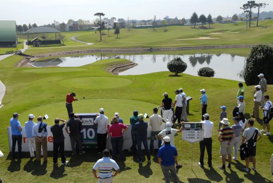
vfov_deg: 29.0
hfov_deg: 42.3
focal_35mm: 46
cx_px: 136
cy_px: 92
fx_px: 353
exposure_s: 1/400
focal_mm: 31
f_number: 7.1
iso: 200
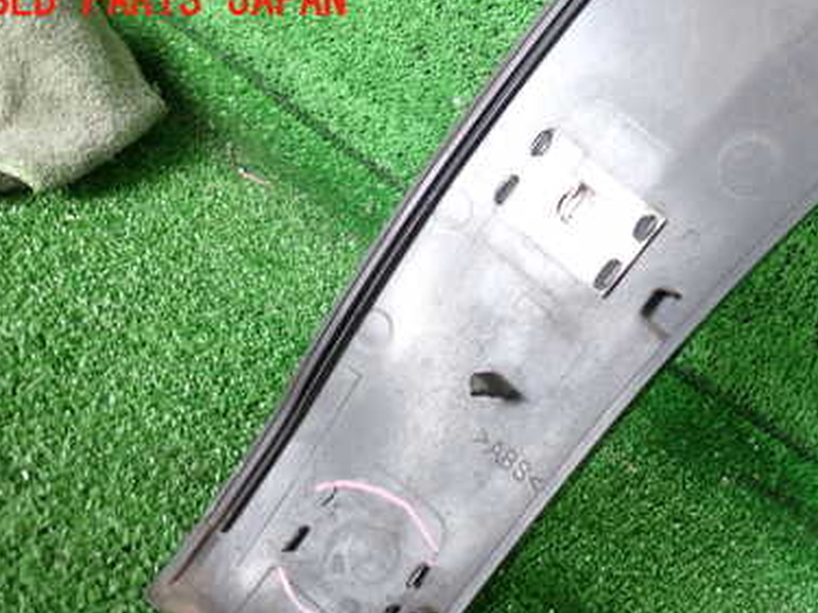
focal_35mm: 40
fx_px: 945
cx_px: 604
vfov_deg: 35.1
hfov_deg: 45.3
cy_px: 465
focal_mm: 4.5
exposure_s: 1/40
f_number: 2
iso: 200
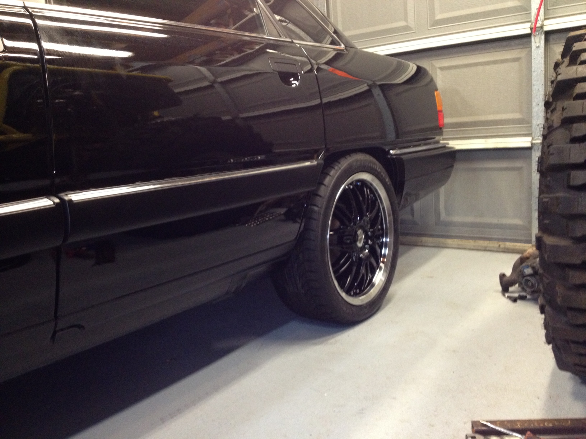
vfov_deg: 40.7
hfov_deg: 52.6
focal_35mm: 35
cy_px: 220
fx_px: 593
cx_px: 293
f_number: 2.4
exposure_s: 1/20
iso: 250
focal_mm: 4.28
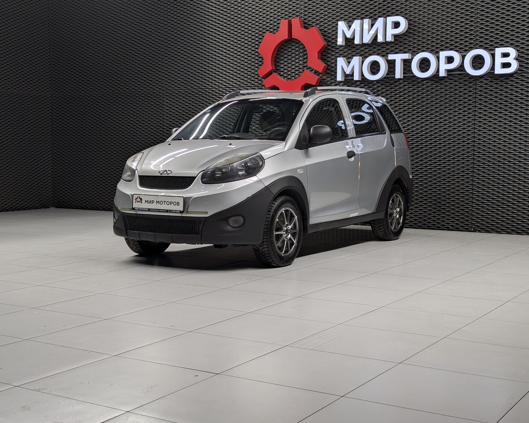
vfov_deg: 29.7
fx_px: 799
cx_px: 254
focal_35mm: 51
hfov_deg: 36.6
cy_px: 210
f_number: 1.85
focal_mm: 6.81
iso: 42
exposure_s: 1/118
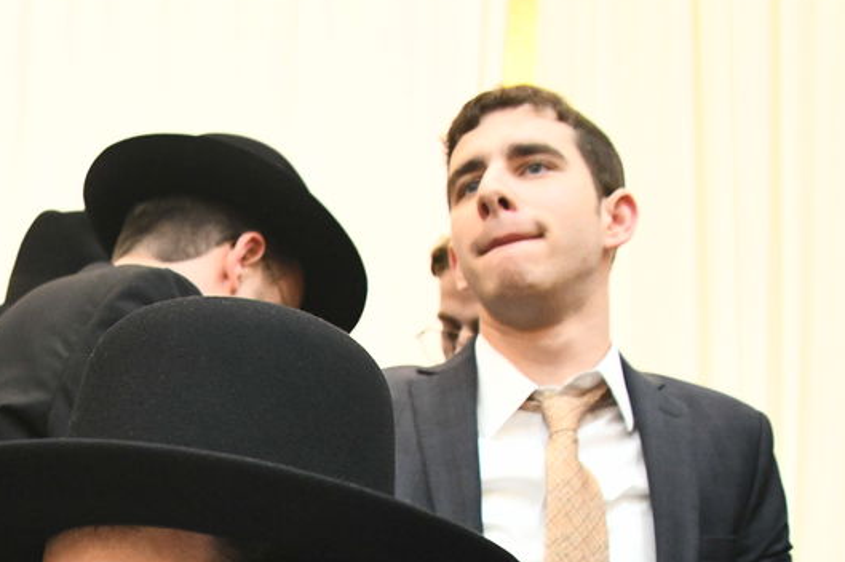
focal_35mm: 90
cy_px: 695
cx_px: -91
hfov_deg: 21.4
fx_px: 2111
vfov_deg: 14.6
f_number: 5.6
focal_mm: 34
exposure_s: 1/100
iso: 5000
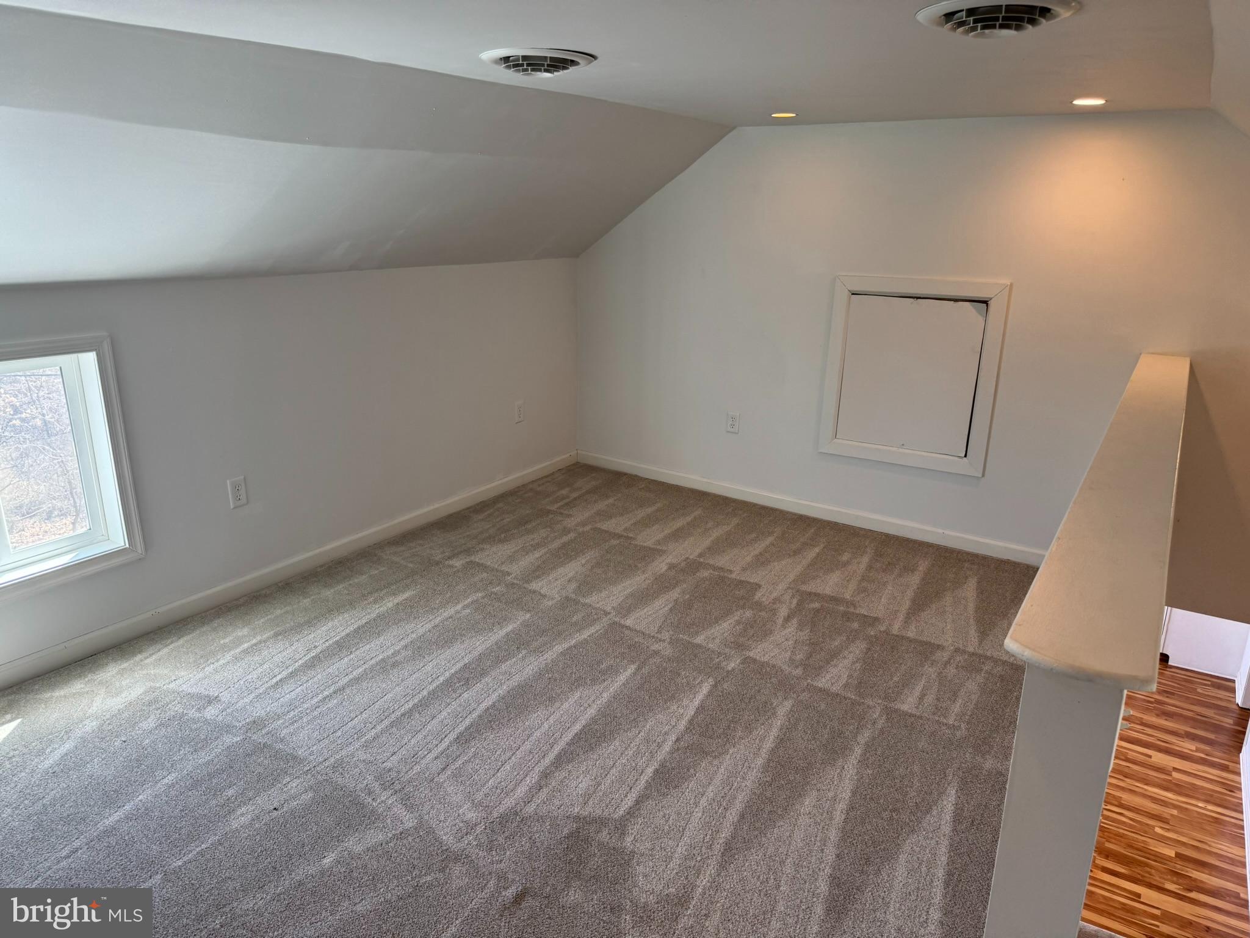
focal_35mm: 24
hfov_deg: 71.6
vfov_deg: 56.8
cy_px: 469
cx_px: 625
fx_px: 867
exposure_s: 1/120
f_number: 1.78
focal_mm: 6.76
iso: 100
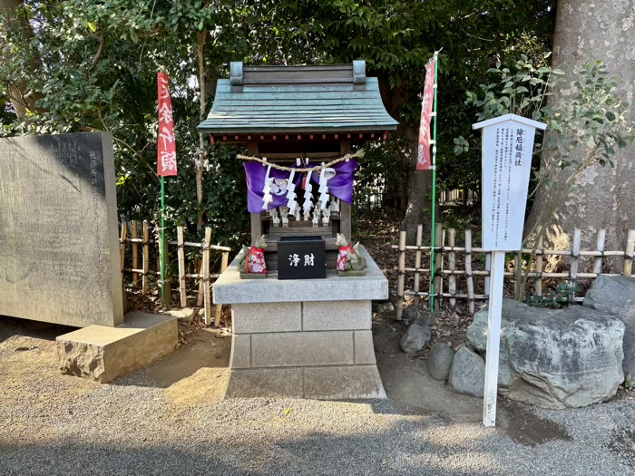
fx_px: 477
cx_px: 318
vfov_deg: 53.1
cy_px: 238
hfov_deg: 67.3
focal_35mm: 26
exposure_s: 1/160
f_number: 1.6
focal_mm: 5.96
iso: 40
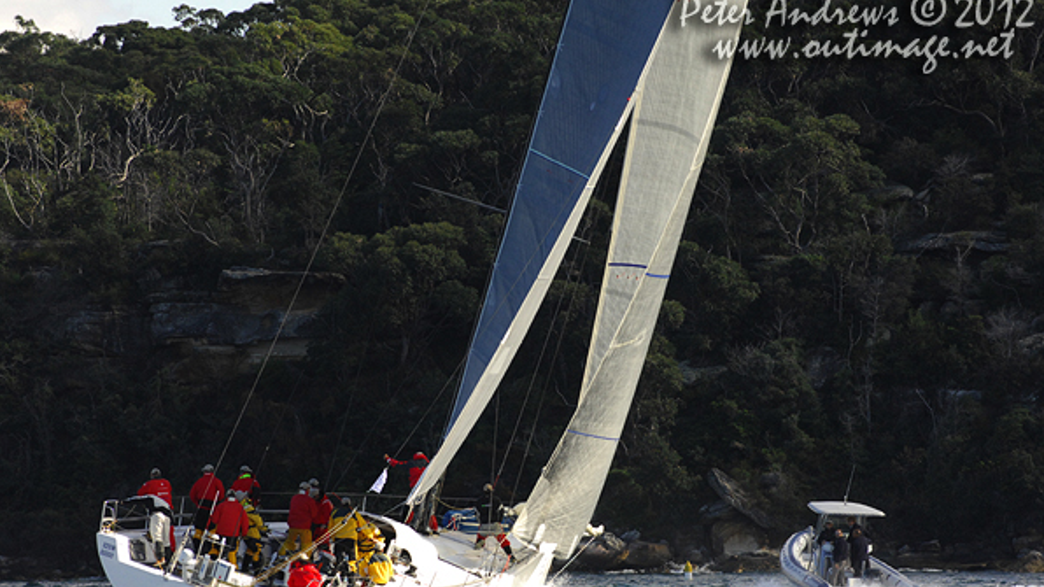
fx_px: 8746
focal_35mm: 316
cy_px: 327
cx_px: 522
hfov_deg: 6.8
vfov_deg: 3.8
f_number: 4.2
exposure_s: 1/1000
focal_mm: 200
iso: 400
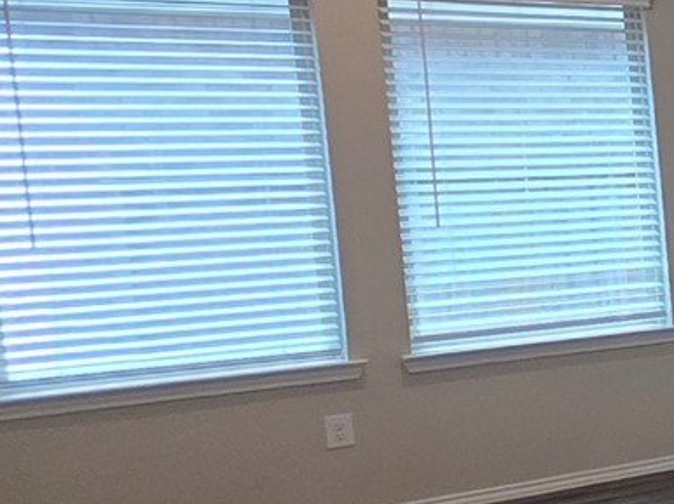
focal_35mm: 69
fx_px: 1343
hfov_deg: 14.7
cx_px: 1664
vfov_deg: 21.3
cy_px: 258
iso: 250
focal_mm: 2.2
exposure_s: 1/120
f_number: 1.9
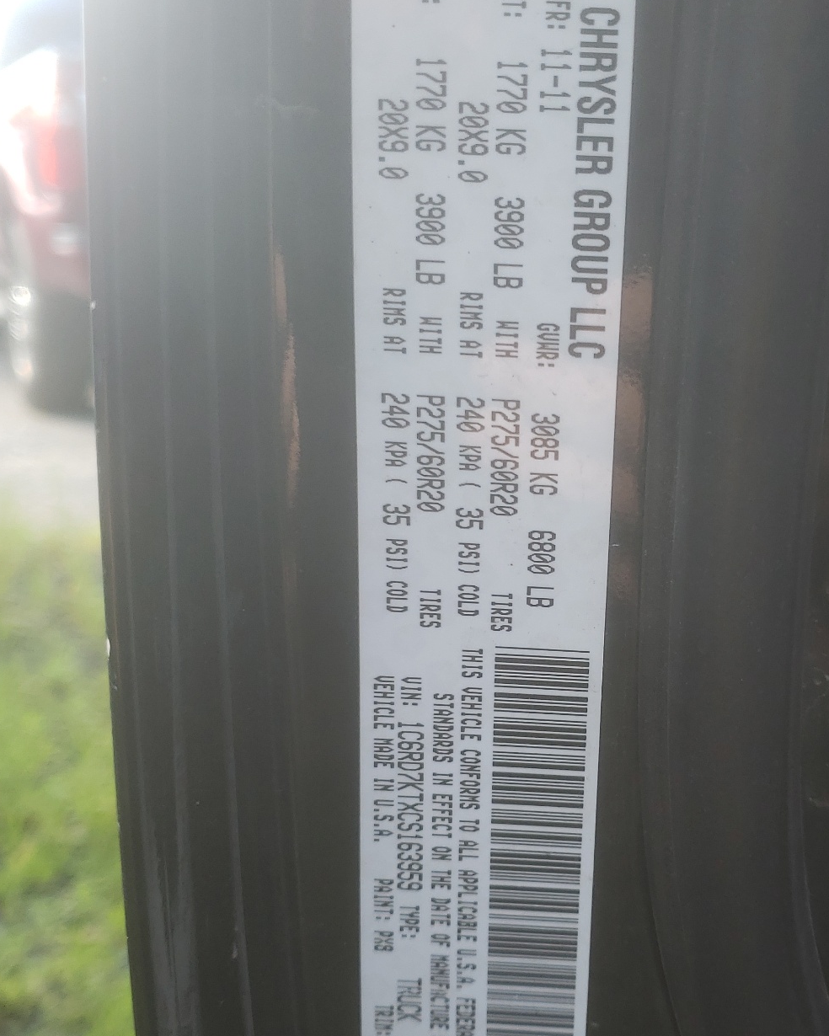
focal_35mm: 44
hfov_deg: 33.8
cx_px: 568
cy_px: 572
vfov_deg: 42.0
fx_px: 1349
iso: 50
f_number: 1.5
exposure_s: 1/159
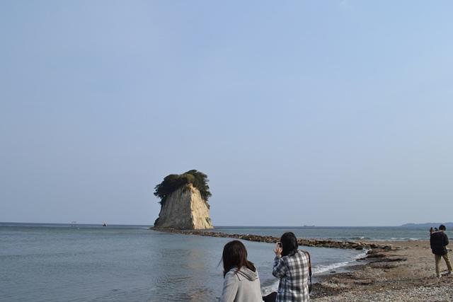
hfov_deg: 67.4
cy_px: 151
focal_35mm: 27
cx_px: 226
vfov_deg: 48.0
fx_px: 340
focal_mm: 18
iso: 100
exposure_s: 1/250
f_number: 8
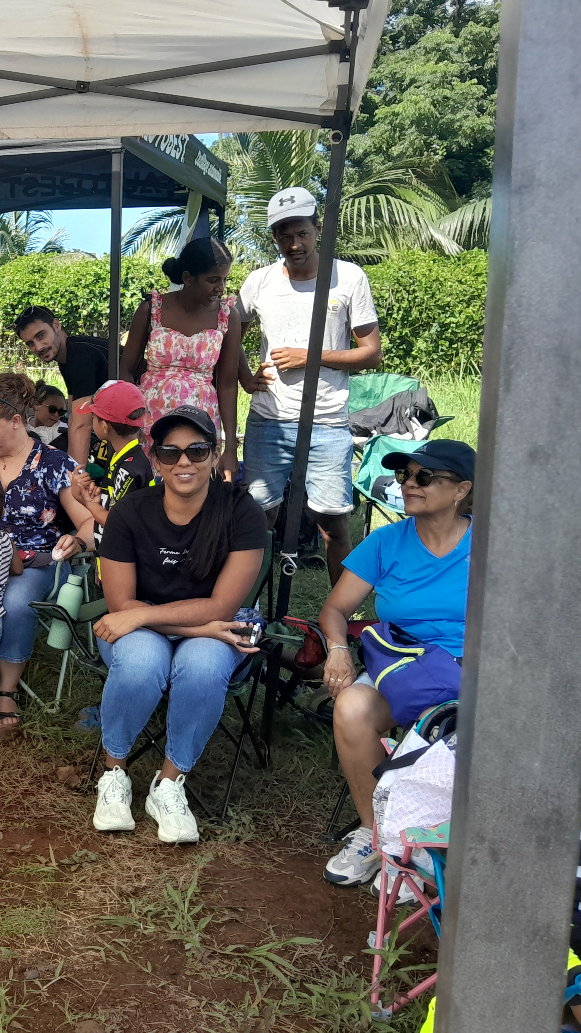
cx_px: -76
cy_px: 516
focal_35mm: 38
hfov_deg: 28.1
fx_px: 1041
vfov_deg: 52.8
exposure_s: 1/137
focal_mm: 3.98
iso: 40
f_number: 1.8
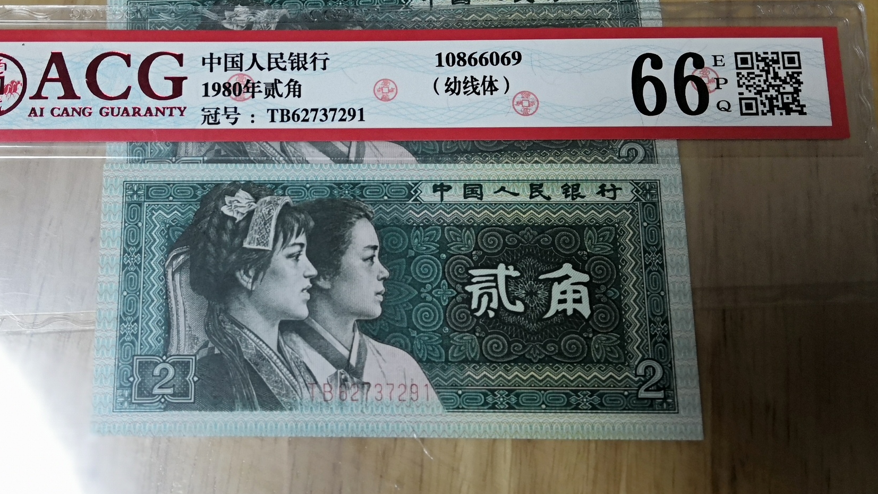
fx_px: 955
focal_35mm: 41
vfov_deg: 28.9
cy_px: 193
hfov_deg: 48.7
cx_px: 308
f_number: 2.2
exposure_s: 1/33.3
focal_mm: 3.81
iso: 400
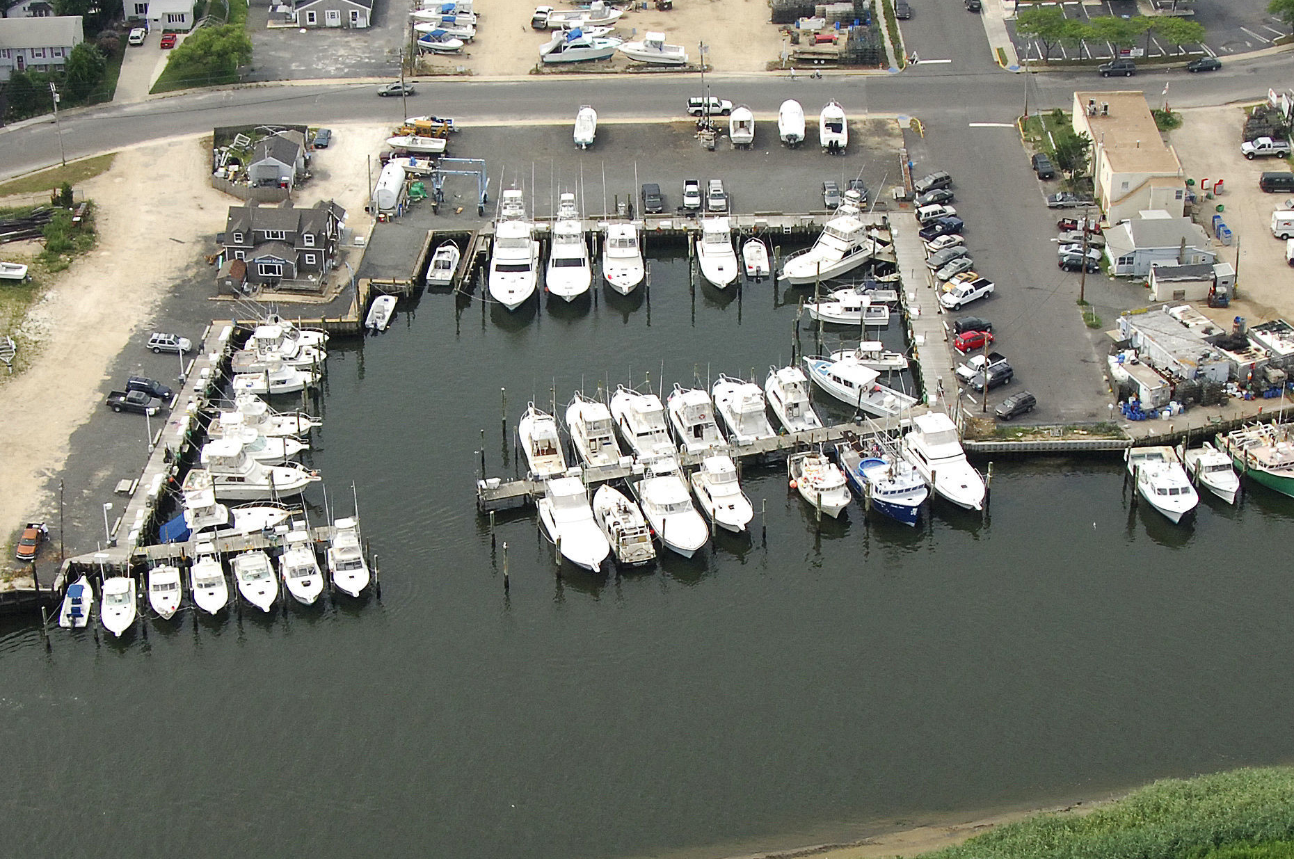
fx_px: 2979
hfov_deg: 24.5
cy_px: 514
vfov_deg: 16.4
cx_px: 579
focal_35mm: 83
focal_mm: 24
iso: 400
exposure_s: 1/1000
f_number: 6.7
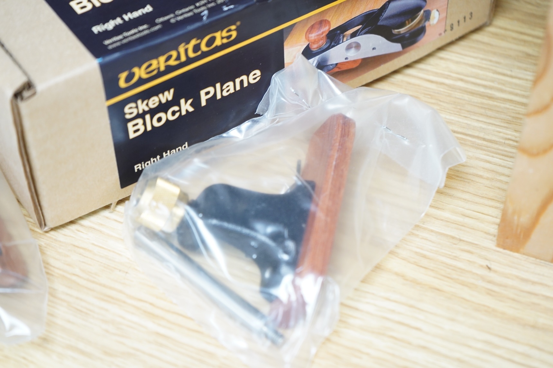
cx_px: 276
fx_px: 1074
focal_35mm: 70
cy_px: 184
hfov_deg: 28.9
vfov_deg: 19.4
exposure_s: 1/80
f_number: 5.6
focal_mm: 70
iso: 2500
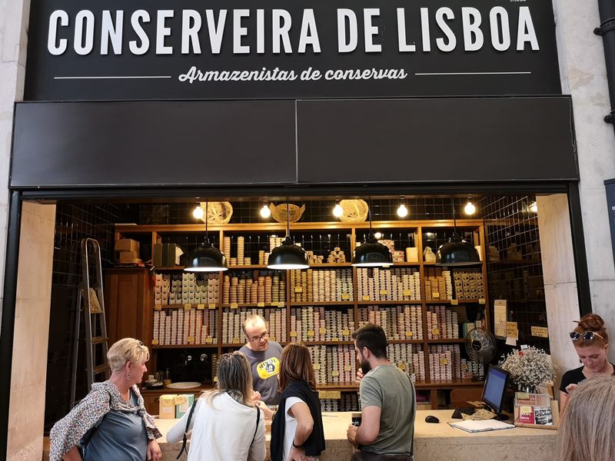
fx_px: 480
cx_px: 308
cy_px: 230
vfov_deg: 51.4
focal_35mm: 27
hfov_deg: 65.3
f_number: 1.8
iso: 500
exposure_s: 1/50
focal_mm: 3.95
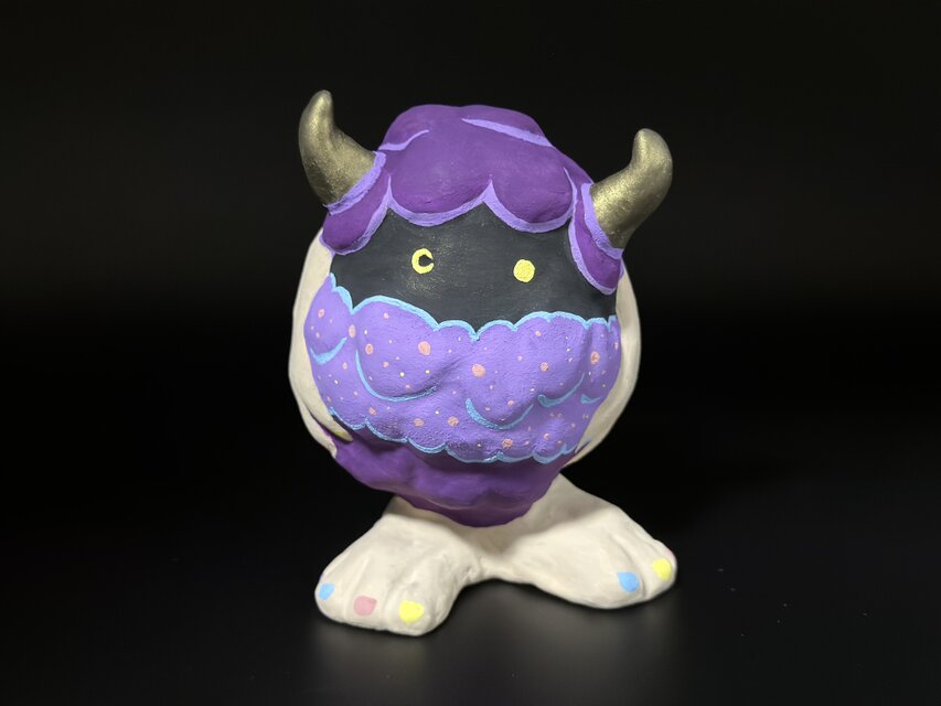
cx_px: 470
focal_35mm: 48
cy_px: 353
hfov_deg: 39.7
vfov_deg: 30.3
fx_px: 1305
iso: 400
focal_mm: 6.86
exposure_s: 1/56
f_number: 1.78
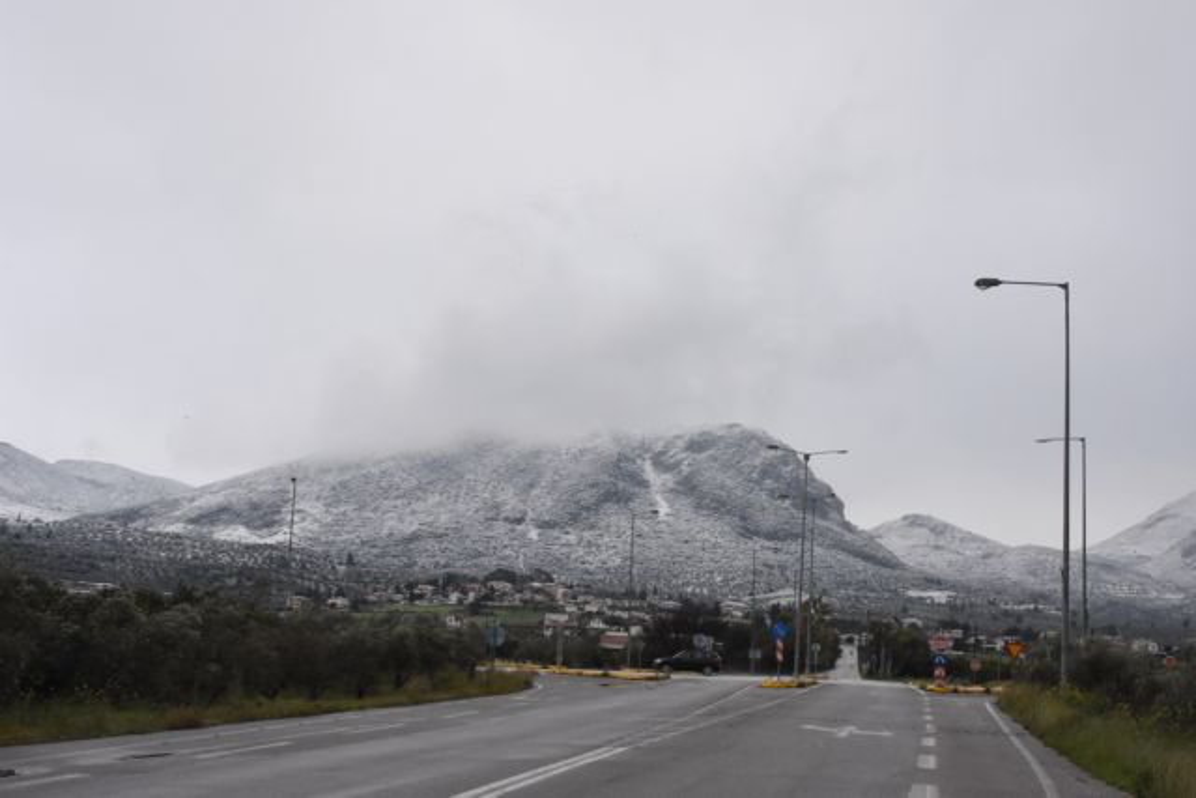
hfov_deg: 46.4
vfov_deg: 31.9
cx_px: 598
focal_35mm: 42
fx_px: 1396
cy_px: 399
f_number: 8
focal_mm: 28
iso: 1600
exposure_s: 1/640
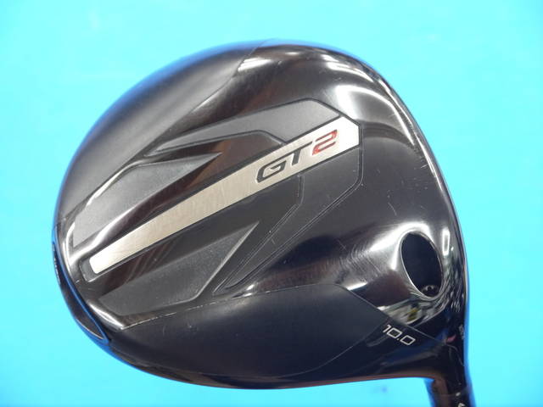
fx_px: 1318
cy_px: 204
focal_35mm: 84
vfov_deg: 17.6
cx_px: 272
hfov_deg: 23.3
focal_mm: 42
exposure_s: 1/40
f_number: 5.6
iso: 800
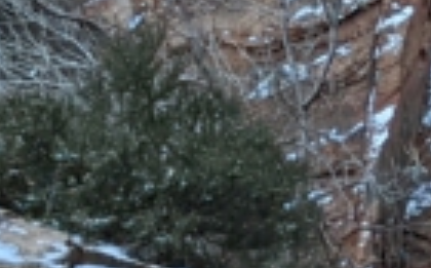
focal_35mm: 210
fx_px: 2463
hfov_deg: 10.0
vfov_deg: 5.7
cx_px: 339
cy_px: 887
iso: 61
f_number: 1.73
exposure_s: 1/144
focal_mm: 4.38
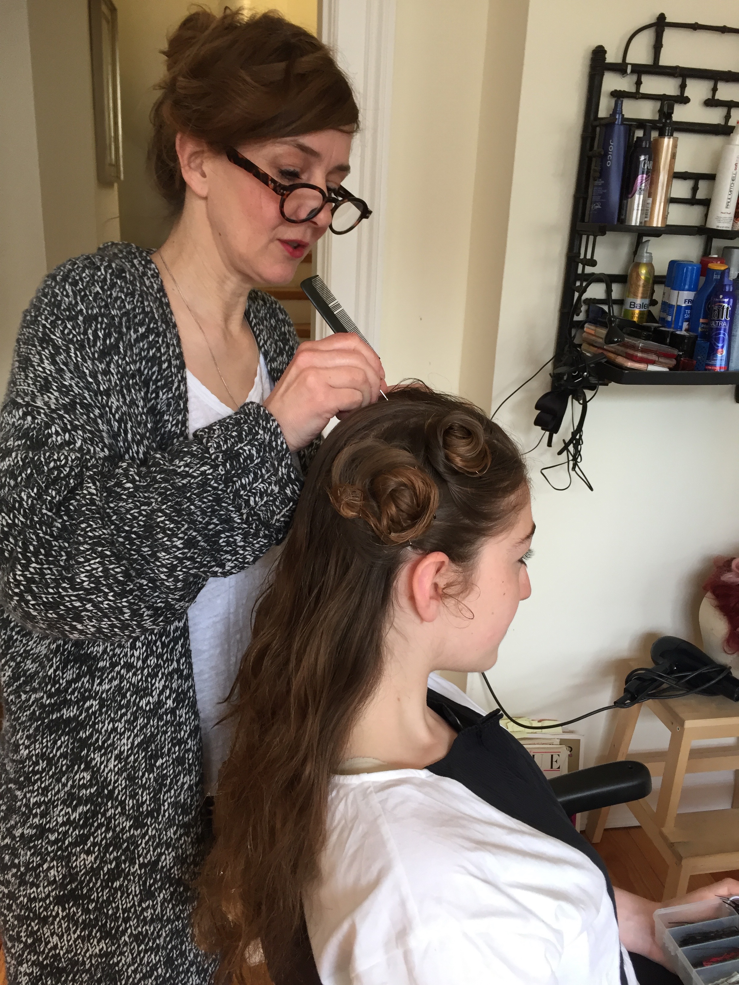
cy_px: 492
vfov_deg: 61.7
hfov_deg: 48.2
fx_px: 825
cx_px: 370
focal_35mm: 29
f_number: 2.2
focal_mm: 4.15
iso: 40
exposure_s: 1/33
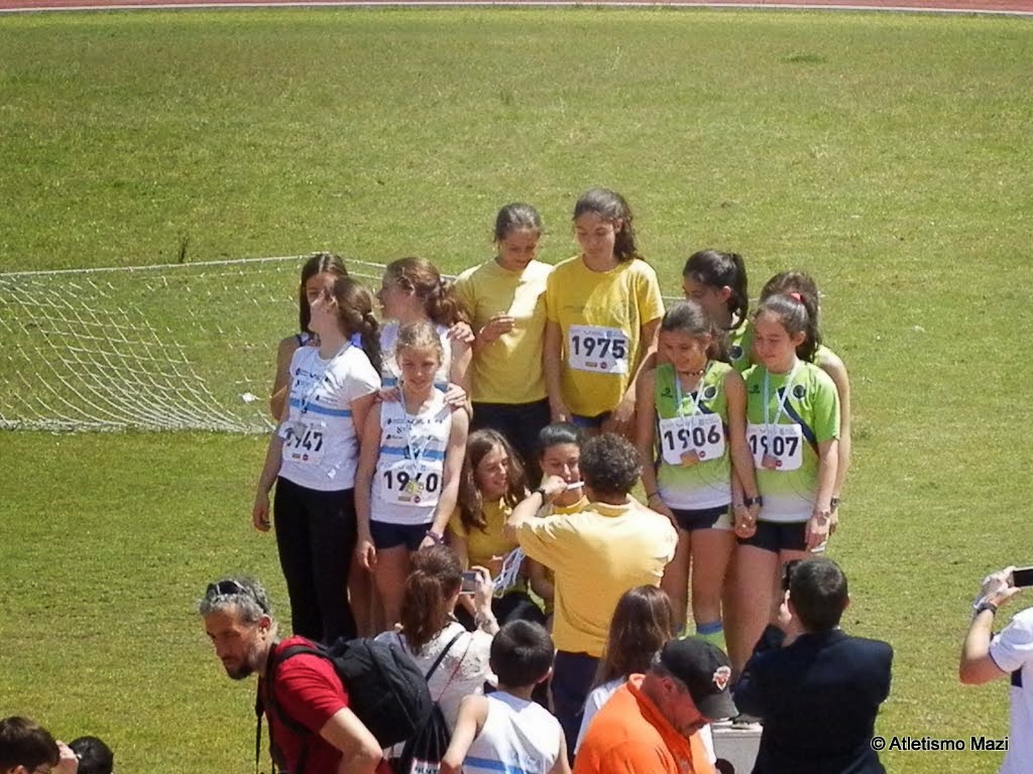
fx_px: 8386
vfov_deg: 5.3
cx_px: 516
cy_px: 387
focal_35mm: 281
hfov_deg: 7.0
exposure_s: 1/500
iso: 1250
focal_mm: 50.2
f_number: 15.8
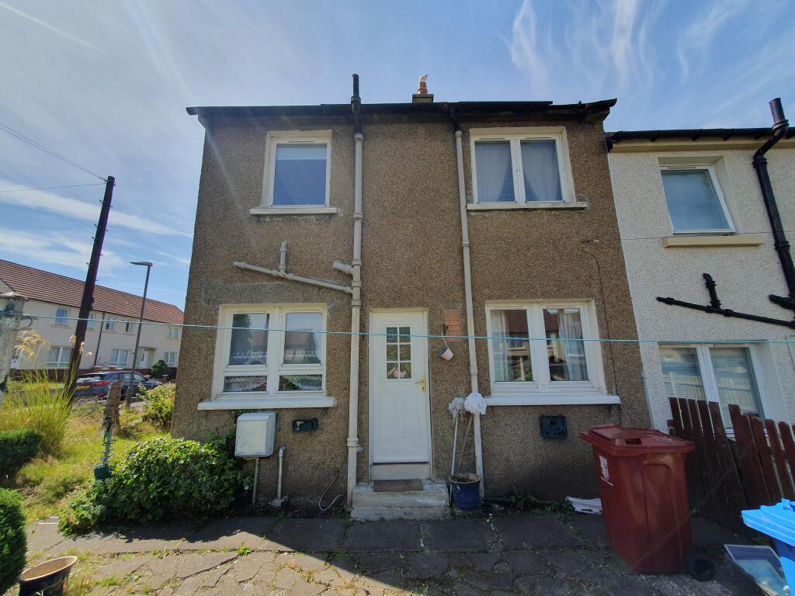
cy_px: 298
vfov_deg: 89.9
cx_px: 398
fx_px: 299
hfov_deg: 106.2
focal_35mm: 13
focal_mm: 1.8
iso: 50
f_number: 2.2
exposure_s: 1/1076
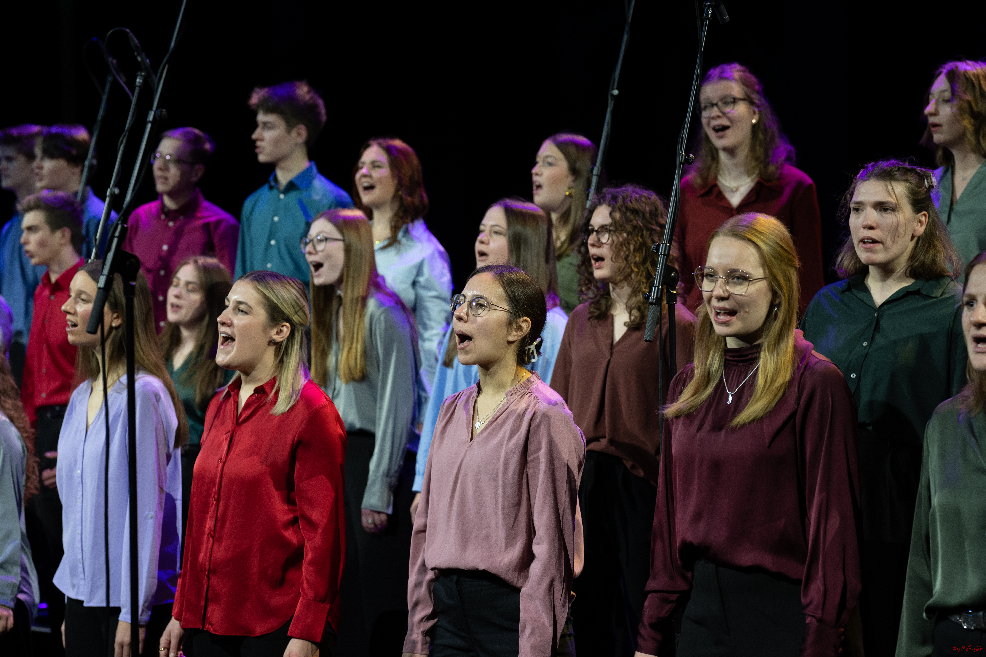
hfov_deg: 23.9
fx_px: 2328
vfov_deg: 16.1
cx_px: 493
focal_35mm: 85
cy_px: 328
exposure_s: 1/160
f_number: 3.5
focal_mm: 85
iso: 800
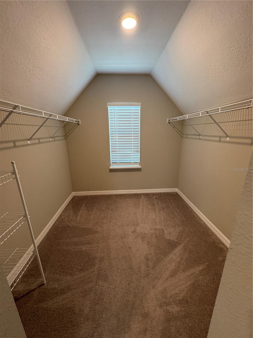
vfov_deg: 102.1
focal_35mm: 14
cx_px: 126
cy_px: 169
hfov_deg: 85.7
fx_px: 136
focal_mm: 2.22
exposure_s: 1/60
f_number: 2.2
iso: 200
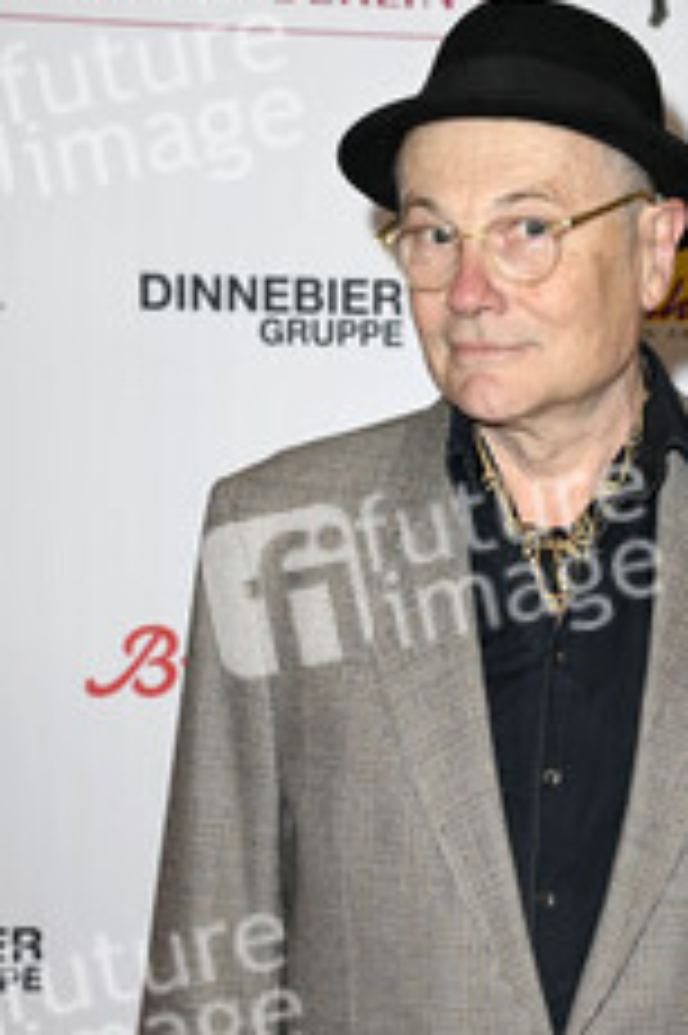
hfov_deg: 12.1
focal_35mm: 113
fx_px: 3244
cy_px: 796
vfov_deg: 18.0
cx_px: 562
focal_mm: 65
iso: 500
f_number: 5.6
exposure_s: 1/250
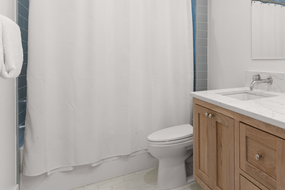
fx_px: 215
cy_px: 58
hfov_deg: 58.0
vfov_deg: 46.6
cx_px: 254
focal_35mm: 27
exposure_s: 1/5
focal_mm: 15.1
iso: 640
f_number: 8
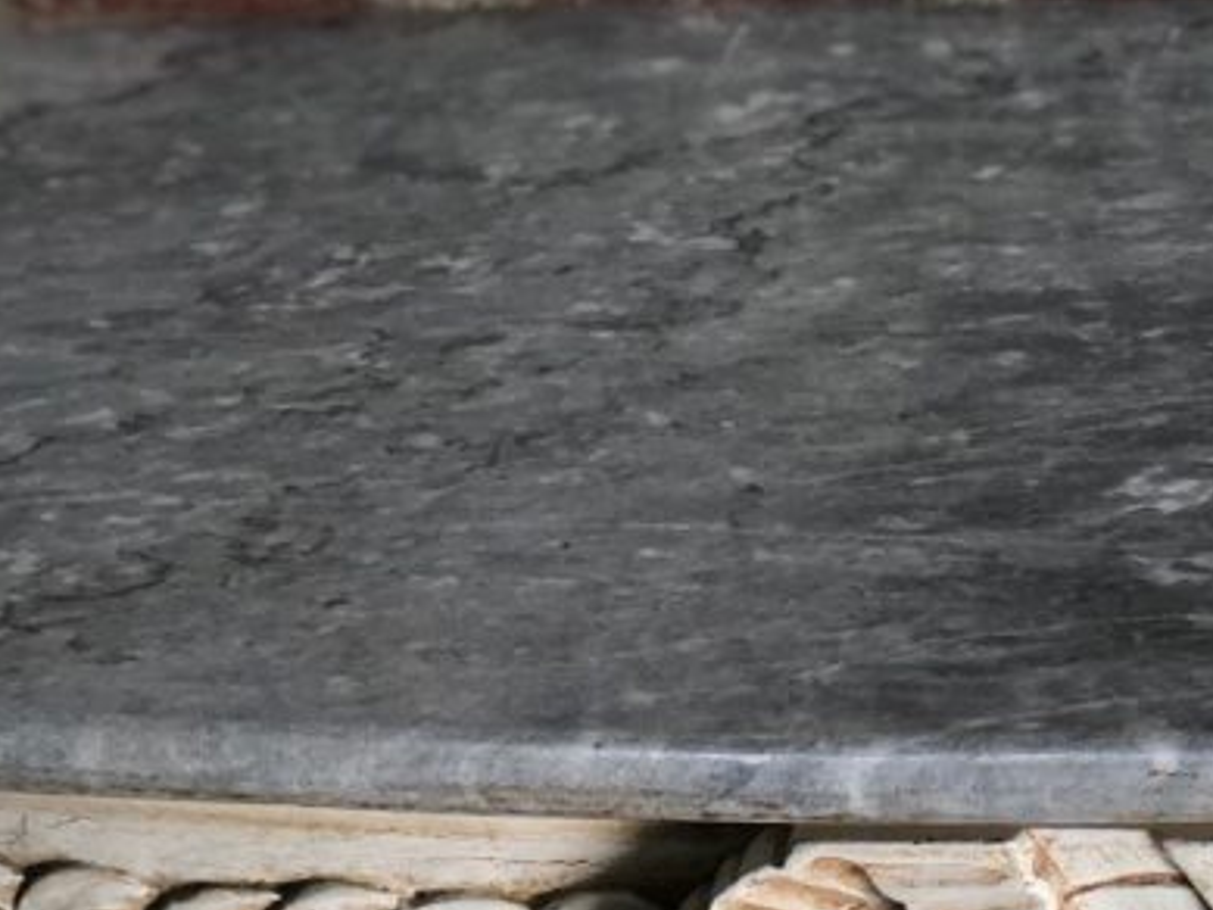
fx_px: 4802
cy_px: 1159
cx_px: 1438
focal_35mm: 137
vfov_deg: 10.6
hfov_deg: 14.0
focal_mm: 6
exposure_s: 1/50
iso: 80
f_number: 2.4
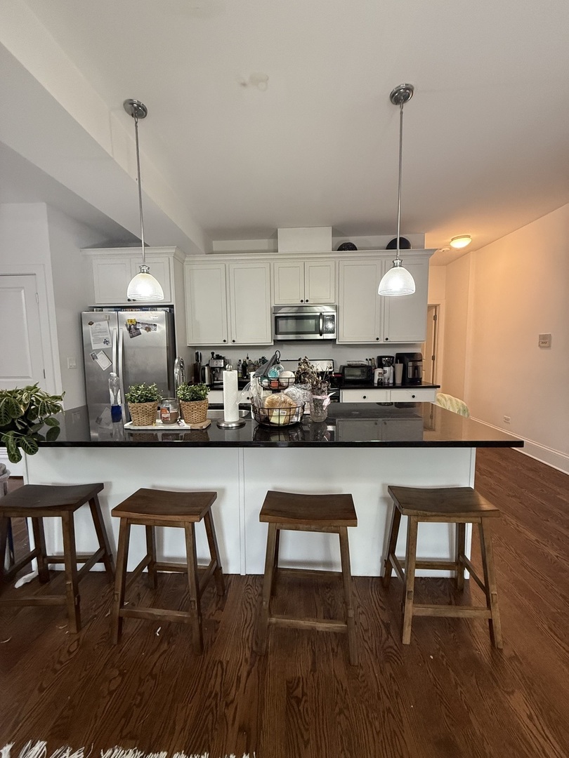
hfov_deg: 85.7
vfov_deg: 102.1
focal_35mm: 14
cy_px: 379
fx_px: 307
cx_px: 284
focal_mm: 2.22
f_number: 2.2
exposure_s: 1/120
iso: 500
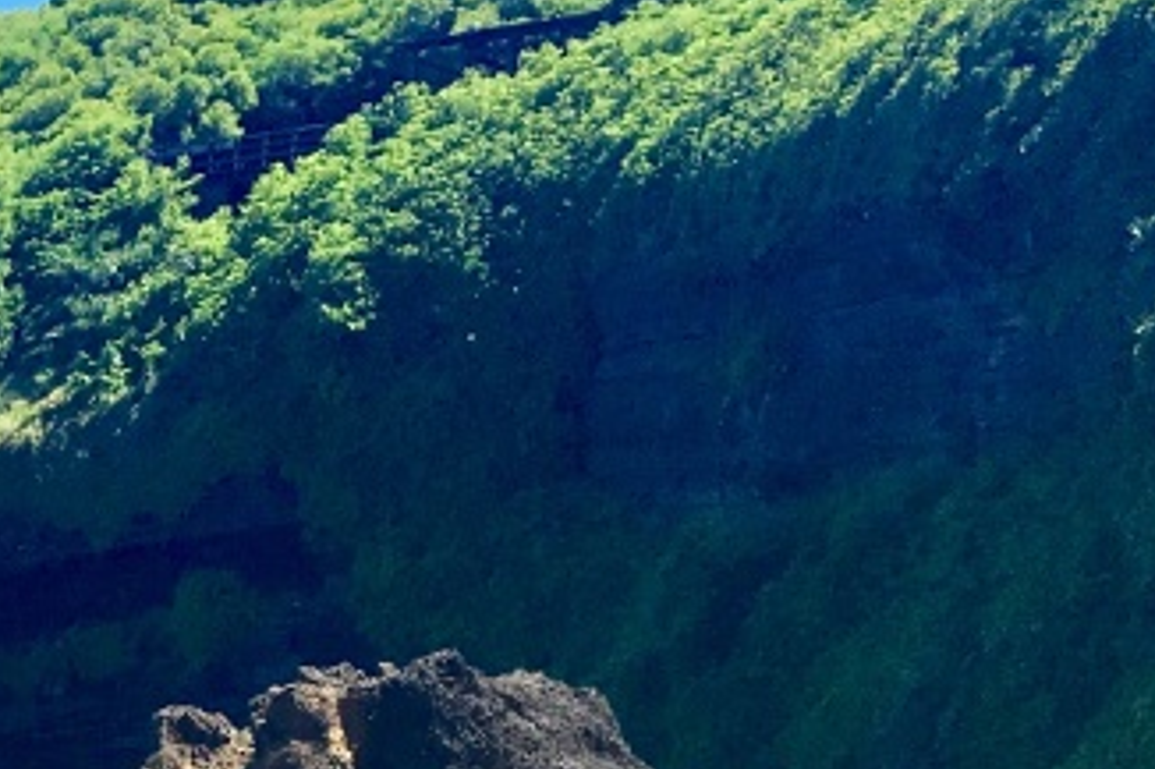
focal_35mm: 111
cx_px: -563
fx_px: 3559
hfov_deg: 16.8
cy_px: 1371
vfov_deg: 11.5
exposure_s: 1/1326
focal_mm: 4.15
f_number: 2.2
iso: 25
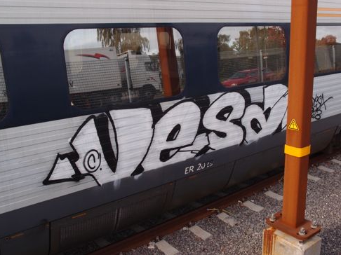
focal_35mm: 35
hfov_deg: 52.6
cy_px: 126
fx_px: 345
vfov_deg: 40.7
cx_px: 168
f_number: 3.2
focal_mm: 7.41
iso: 100
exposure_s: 1/400
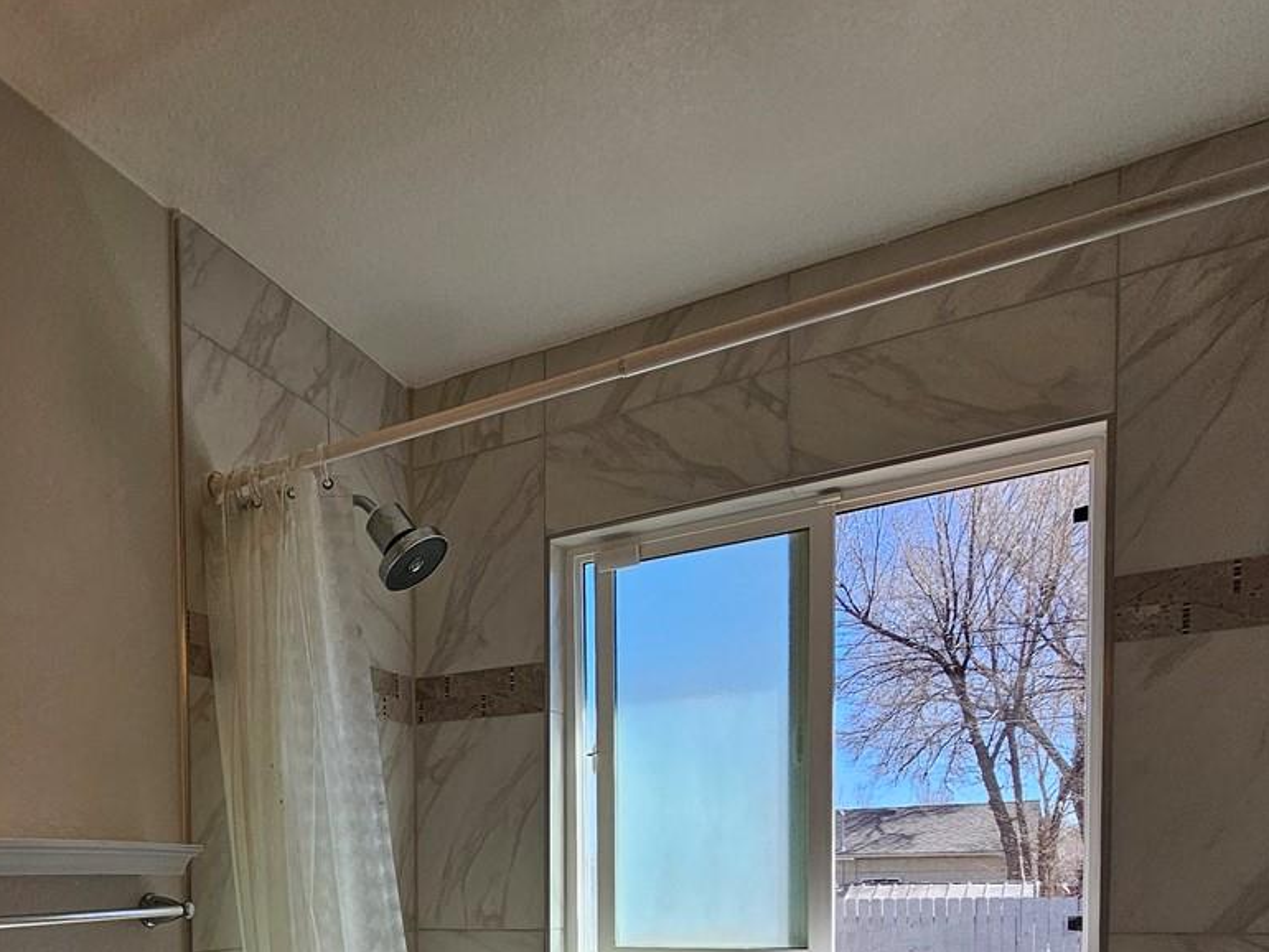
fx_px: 990
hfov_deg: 59.2
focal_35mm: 27
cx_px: 221
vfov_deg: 44.1
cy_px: 945
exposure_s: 1/315
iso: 50
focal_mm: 2.2
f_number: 2.2
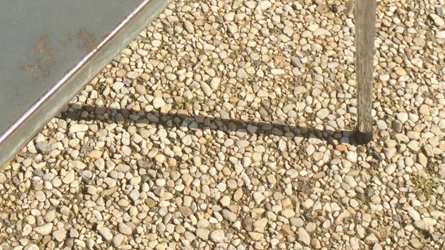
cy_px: -74
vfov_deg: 11.0
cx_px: 47
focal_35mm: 108
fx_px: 1274
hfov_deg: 19.5
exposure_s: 1/1812
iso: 25
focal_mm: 3.3
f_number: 2.4
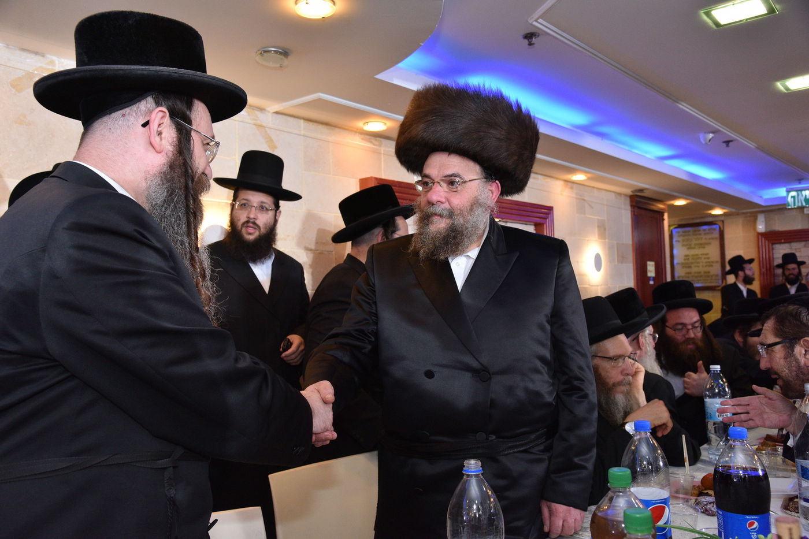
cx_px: 404
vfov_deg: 42.3
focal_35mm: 31
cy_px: 270
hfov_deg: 60.3
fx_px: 697
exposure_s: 1/160
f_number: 6.3
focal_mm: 31
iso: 1600
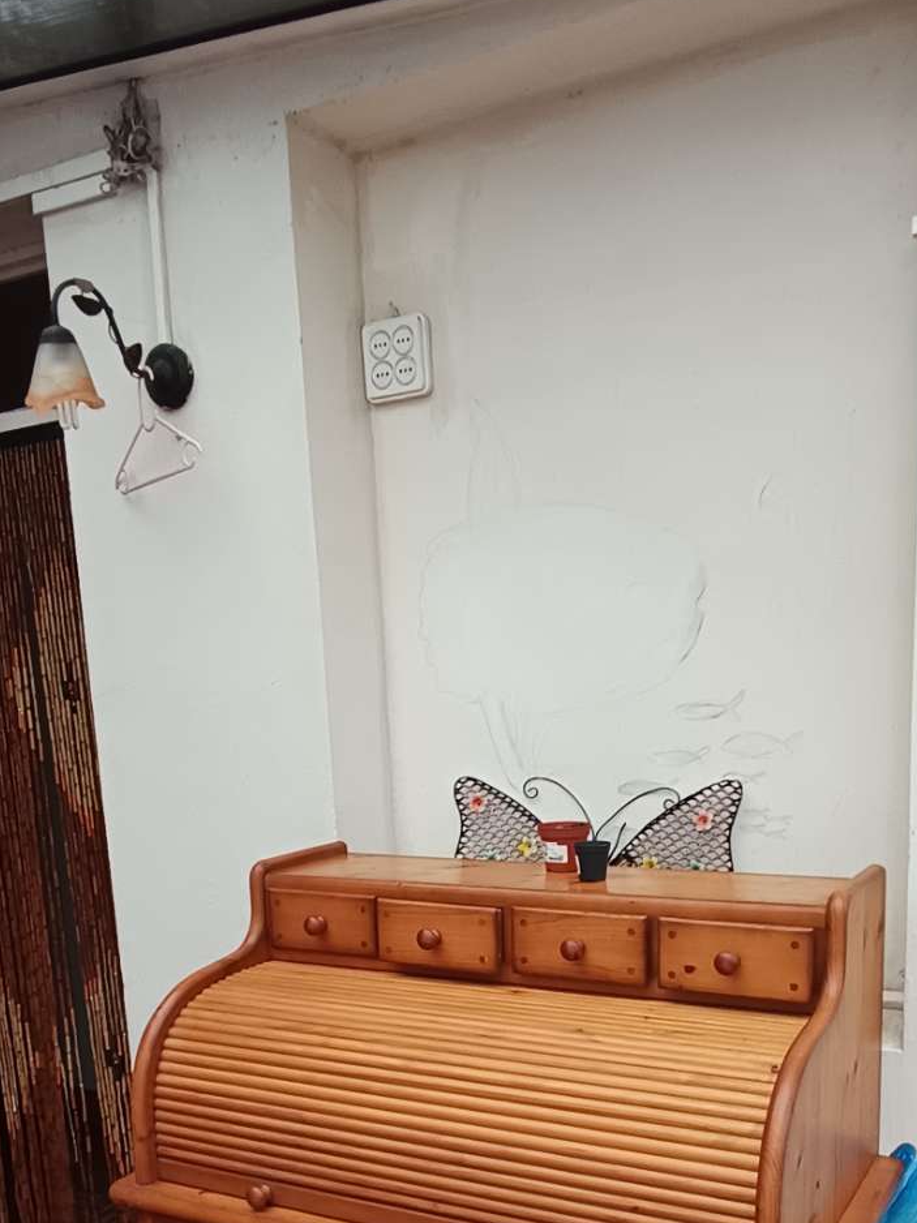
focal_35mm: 32
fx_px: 1131
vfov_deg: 54.2
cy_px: 918
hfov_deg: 44.1
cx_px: 515
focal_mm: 1.65
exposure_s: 1/100
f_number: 2.2
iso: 110
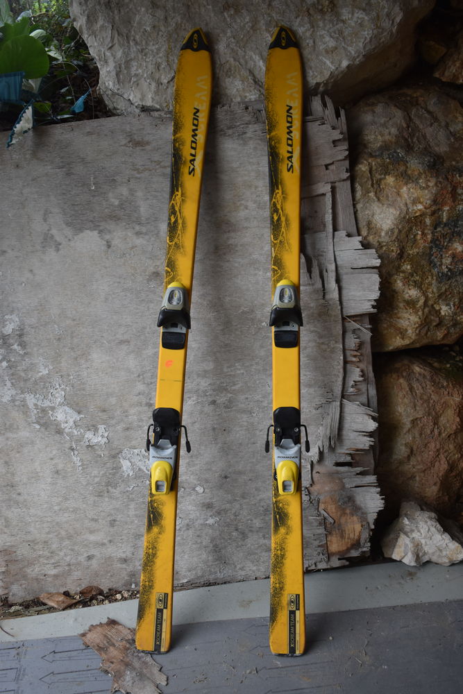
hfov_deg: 36.9
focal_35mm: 36
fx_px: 694
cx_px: 232
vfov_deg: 53.1
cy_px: 347
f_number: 4.5
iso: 400
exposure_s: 1/80
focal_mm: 24
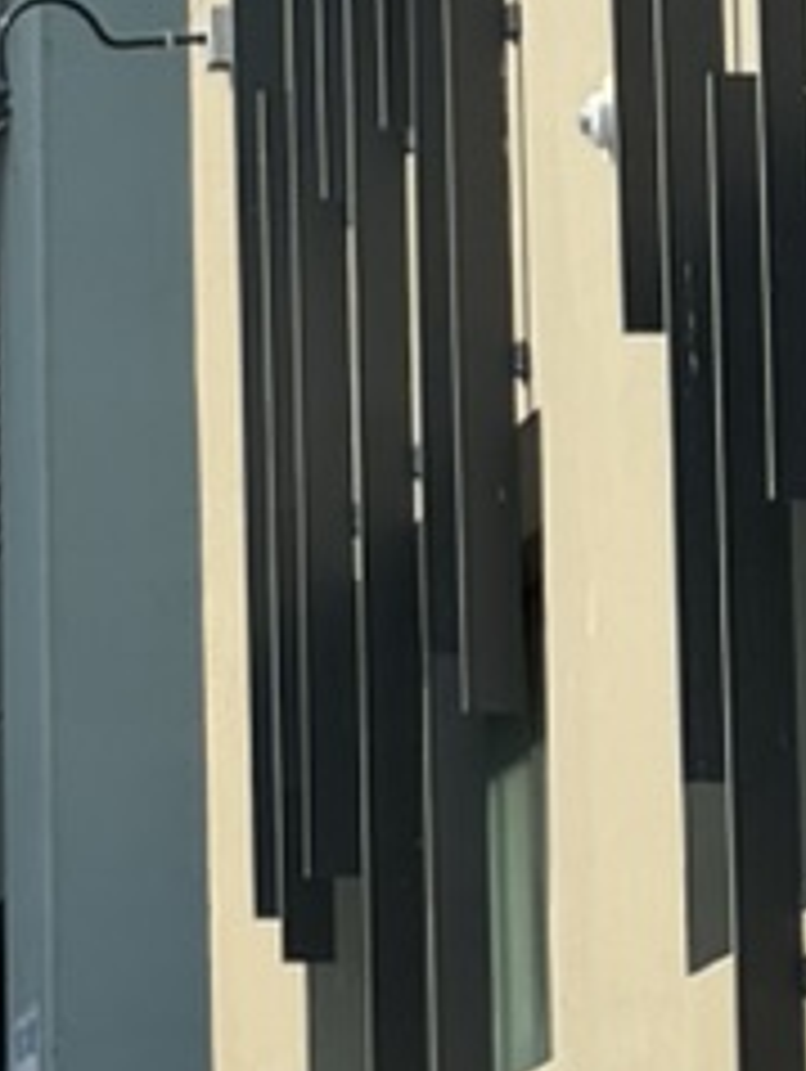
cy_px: 184
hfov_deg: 4.5
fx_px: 10258
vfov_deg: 6.0
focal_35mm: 331
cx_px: -392
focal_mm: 9
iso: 25
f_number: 2.8
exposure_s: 1/361
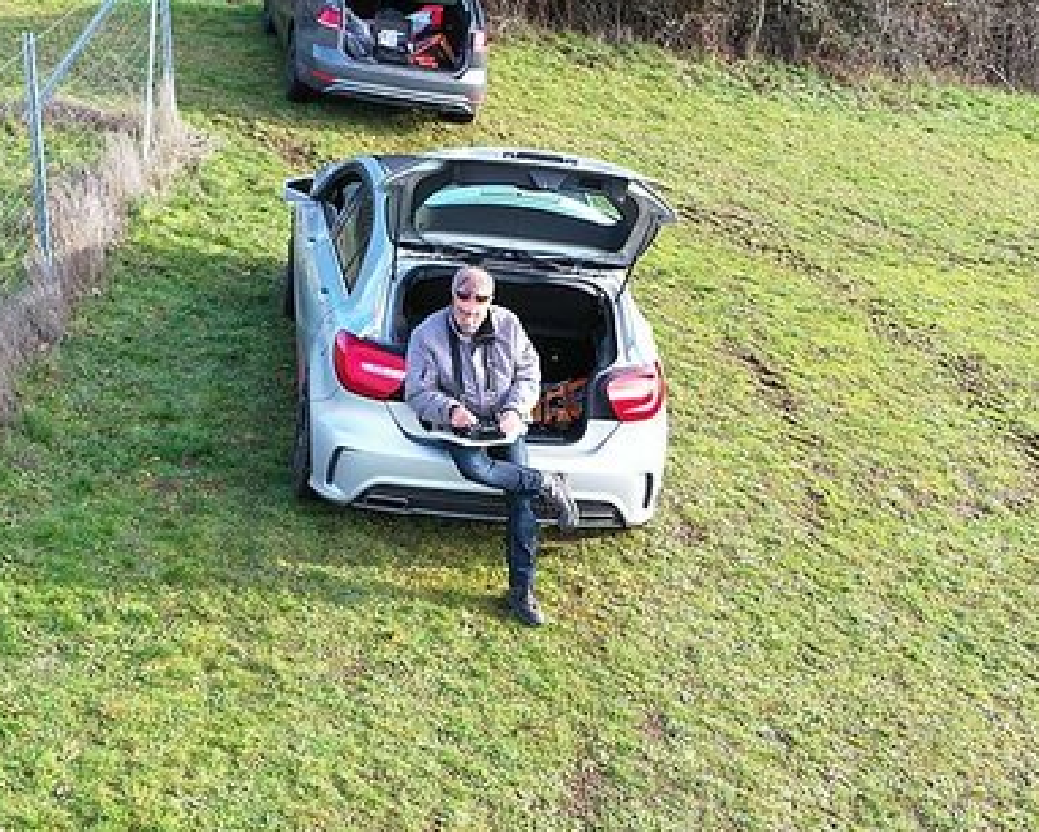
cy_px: 715
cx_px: 487
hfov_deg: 34.1
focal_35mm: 55
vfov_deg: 26.9
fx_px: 1692
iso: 100
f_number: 4
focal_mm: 10.26
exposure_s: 1/80
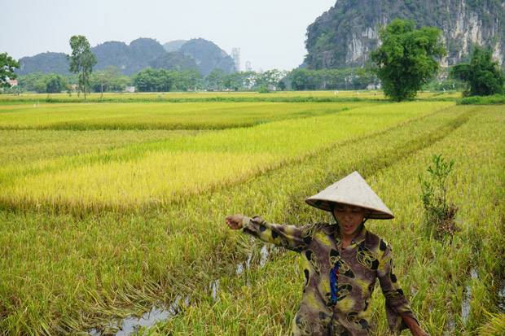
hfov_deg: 32.4
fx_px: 869
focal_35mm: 62
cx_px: 252
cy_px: 168
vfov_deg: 21.9
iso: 100
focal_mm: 62
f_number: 9
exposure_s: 1/125
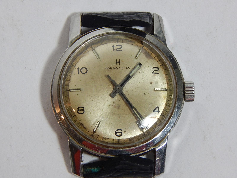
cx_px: 118
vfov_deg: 5.9
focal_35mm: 250
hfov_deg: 7.9
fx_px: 1712
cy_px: 89
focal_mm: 44.9
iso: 220
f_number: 5.6
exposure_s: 1/30
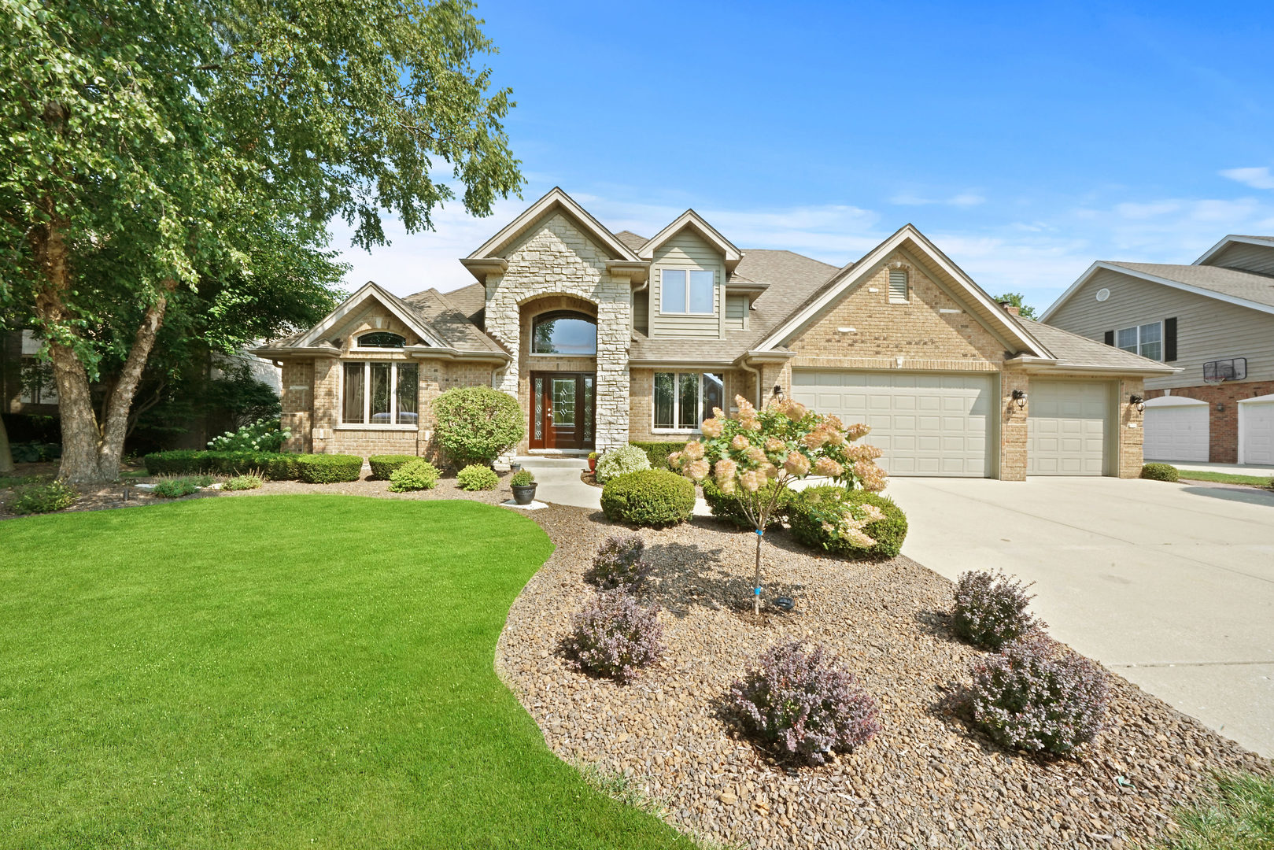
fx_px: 425
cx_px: 637
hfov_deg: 112.6
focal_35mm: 12
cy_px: 425
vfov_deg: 90.0
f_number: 22
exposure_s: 1/60
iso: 1000
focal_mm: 12
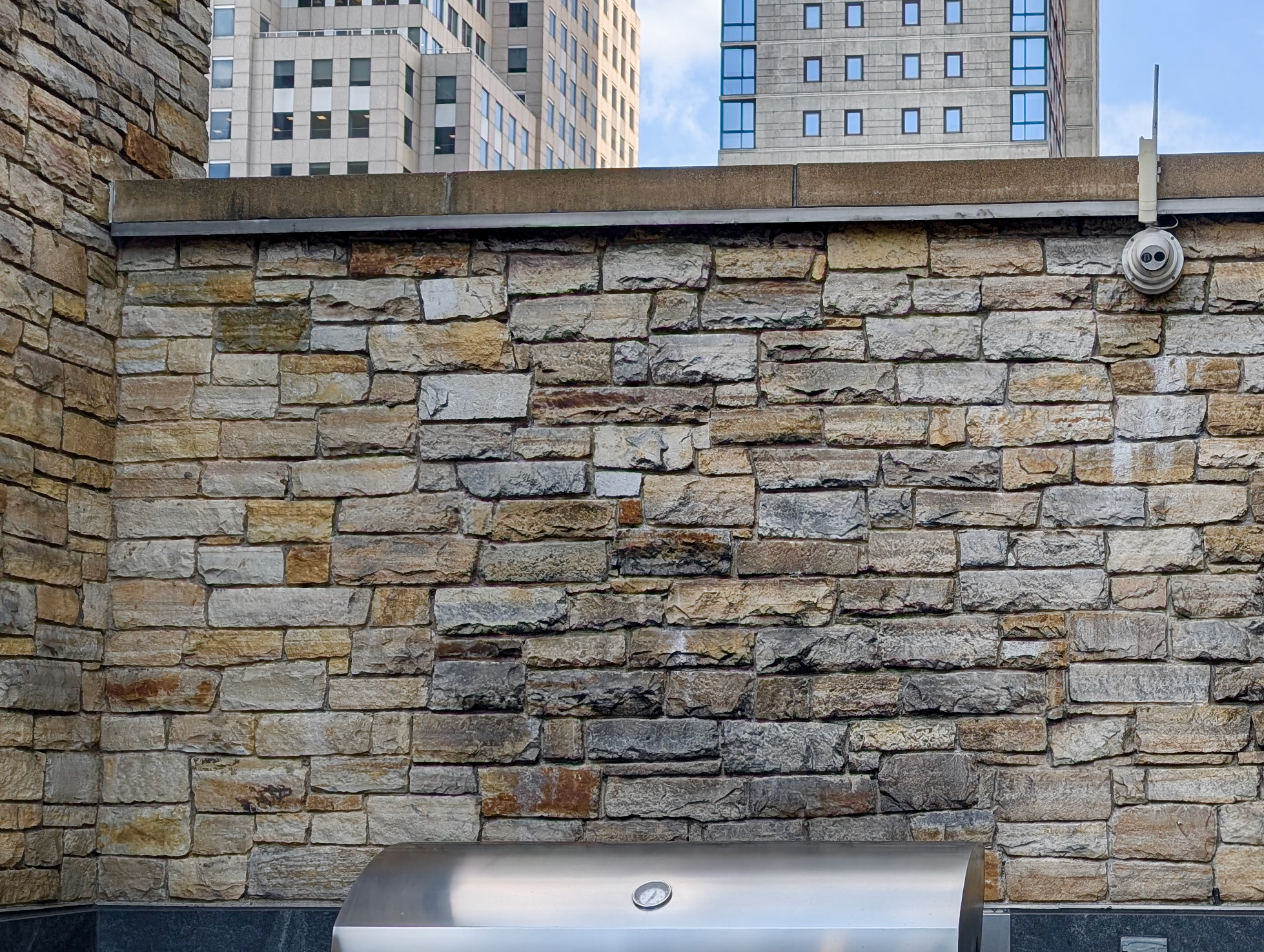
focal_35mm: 50
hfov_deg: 36.4
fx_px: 1829
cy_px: 621
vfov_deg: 29.0
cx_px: 1064
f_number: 1.68
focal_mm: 6.9
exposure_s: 1/393
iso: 21
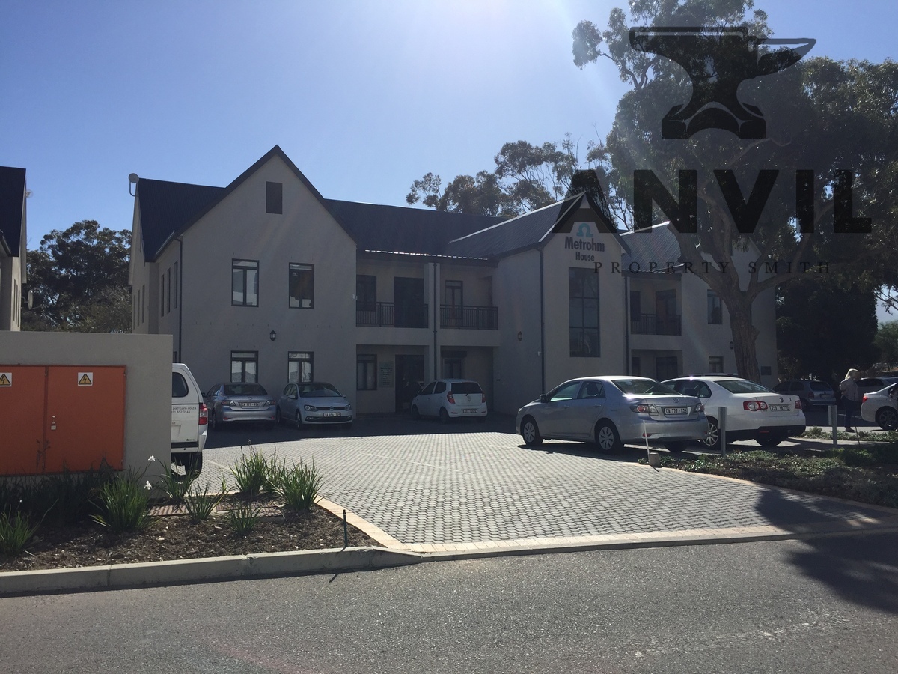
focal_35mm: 29
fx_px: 752
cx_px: 449
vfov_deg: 48.2
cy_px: 337
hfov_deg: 61.7
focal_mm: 4.15
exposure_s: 1/3597
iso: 32
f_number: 2.2
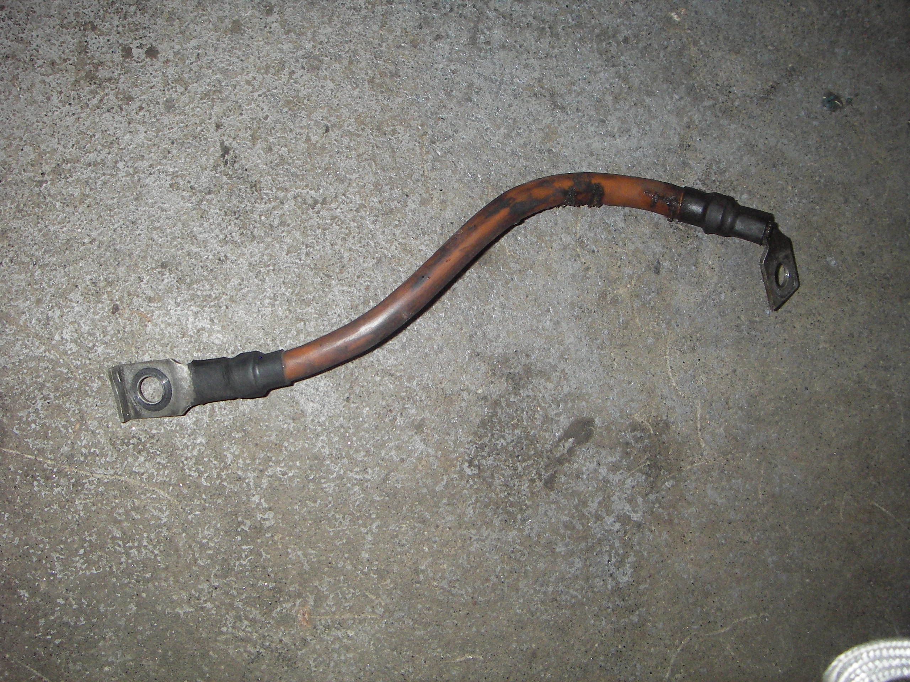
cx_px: 455
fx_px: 999
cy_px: 341
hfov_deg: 49.0
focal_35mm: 38
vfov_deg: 37.7
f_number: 3.3
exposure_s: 1/30
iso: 100
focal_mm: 6.3
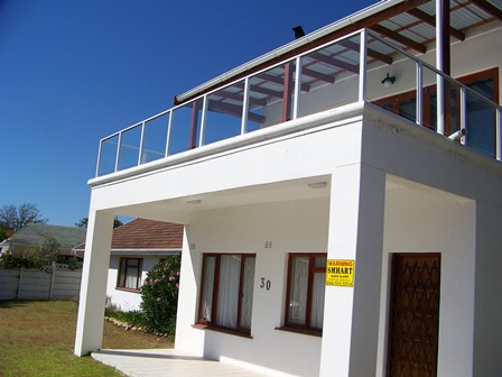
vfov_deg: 39.7
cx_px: 251
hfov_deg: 51.4
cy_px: 188
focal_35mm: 36
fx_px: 522
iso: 64
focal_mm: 5.85
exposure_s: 1/1000
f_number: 4
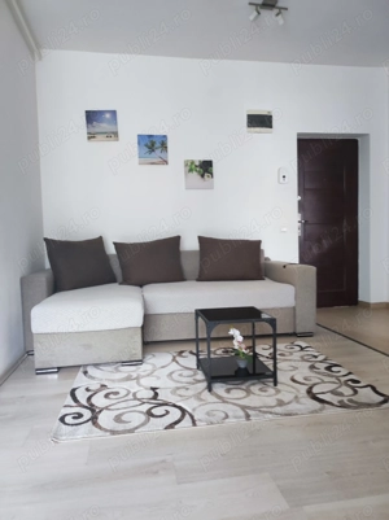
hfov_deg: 54.8
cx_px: 194
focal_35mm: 25
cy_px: 260
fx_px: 375
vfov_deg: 69.4
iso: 899
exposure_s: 1/50
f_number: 1.79
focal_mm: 4.7
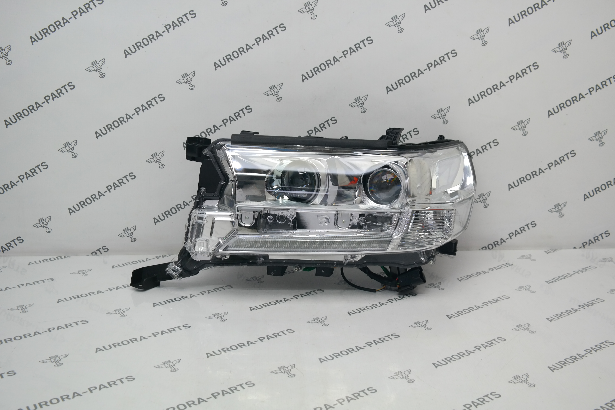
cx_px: 312
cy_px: 203
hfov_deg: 46.4
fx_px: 717
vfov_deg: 31.9
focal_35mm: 42
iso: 200
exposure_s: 1/50
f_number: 5.6
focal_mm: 27
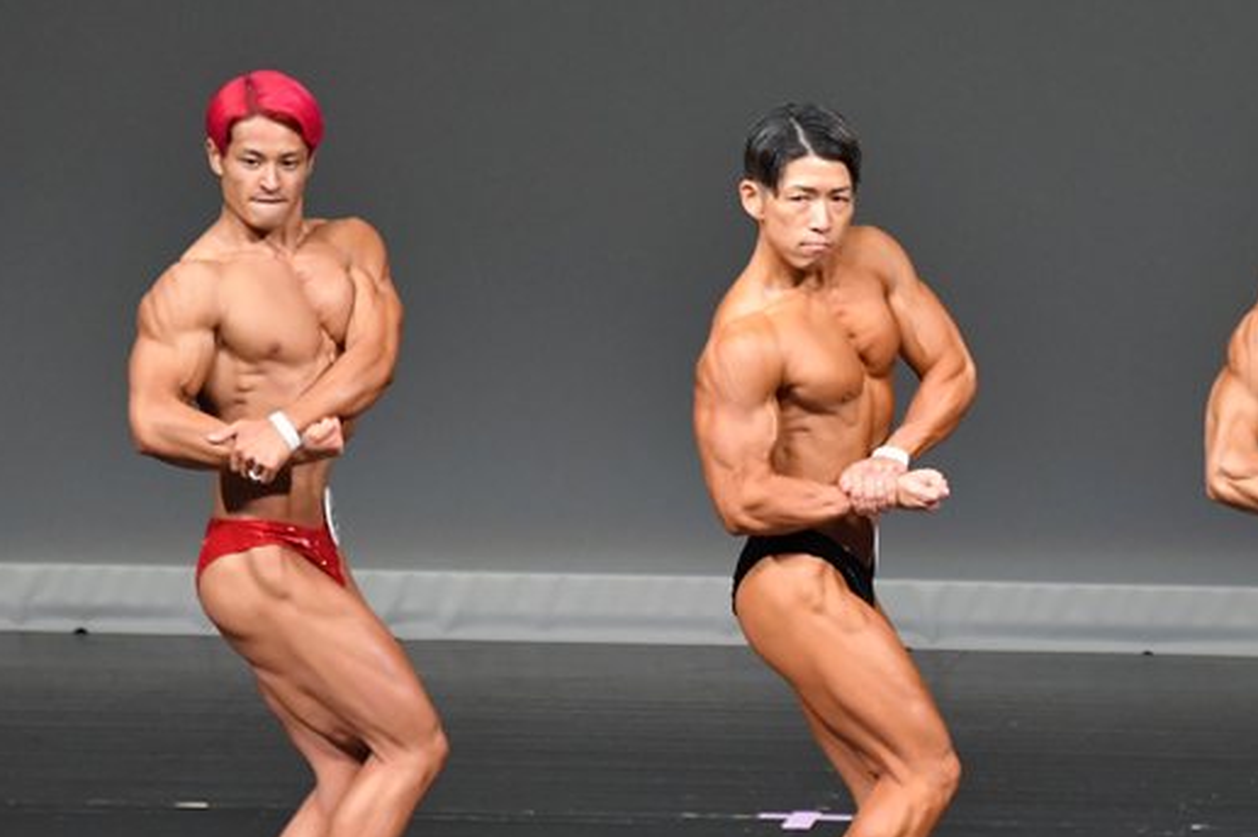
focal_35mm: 517
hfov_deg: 4.0
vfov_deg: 2.7
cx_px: 889
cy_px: 543
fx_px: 18054
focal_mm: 230
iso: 5000
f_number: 5.6
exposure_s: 1/400
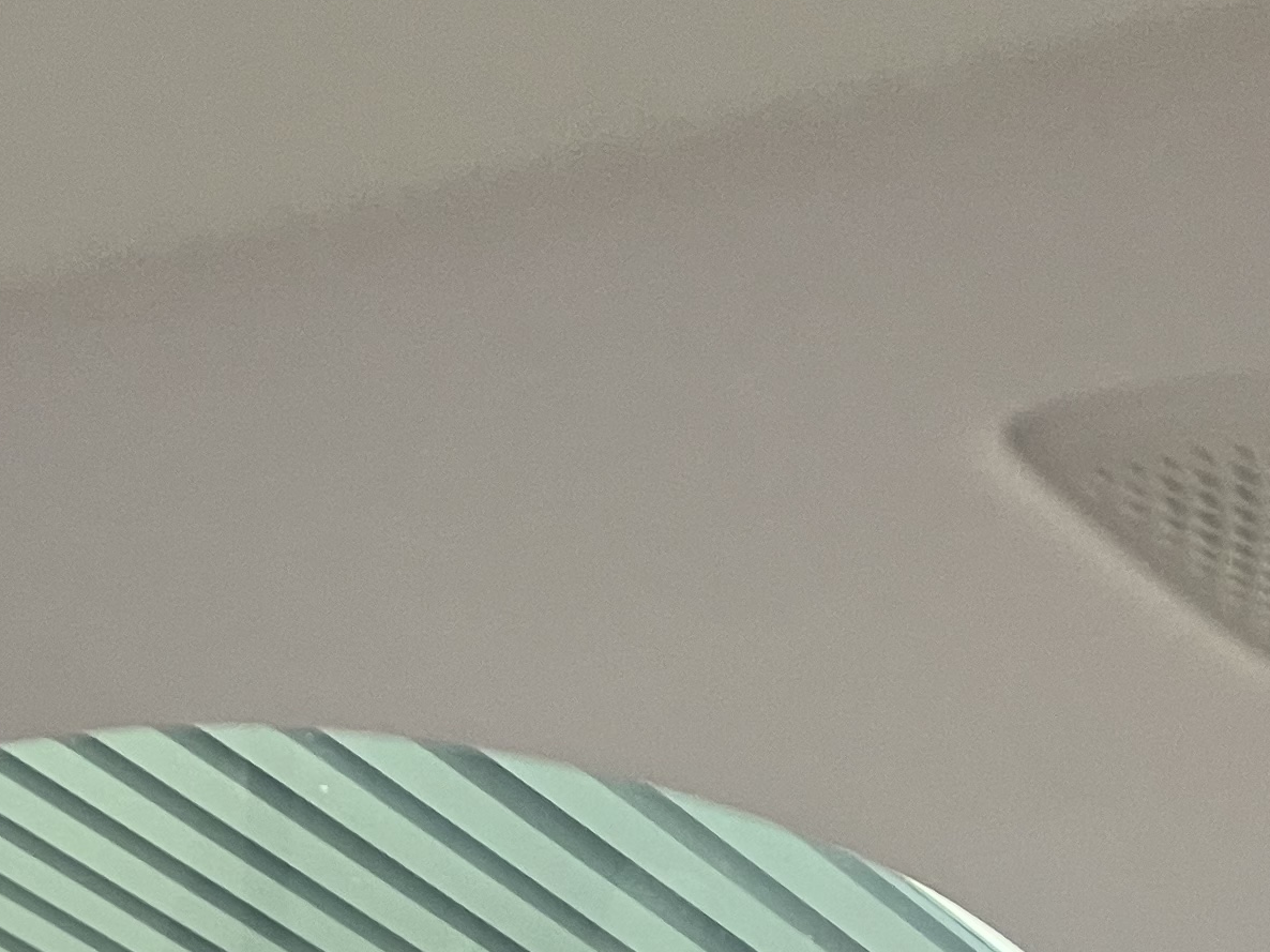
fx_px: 3118
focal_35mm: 85
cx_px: 704
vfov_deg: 16.0
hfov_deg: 23.0
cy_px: 1397
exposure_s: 1/50
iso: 320
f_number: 1.6
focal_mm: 5.1
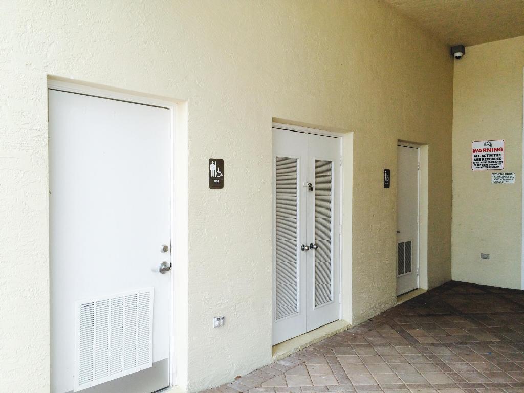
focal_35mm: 29
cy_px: 196
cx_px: 262
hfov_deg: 61.7
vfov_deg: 48.2
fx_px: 439
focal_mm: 4.15
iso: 32
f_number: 2.2
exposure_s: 1/360
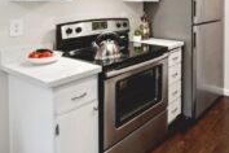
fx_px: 216
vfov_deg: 35.4
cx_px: 195
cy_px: 2
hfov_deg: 50.9
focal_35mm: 34
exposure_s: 1/2.5
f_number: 9
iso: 200
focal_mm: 10
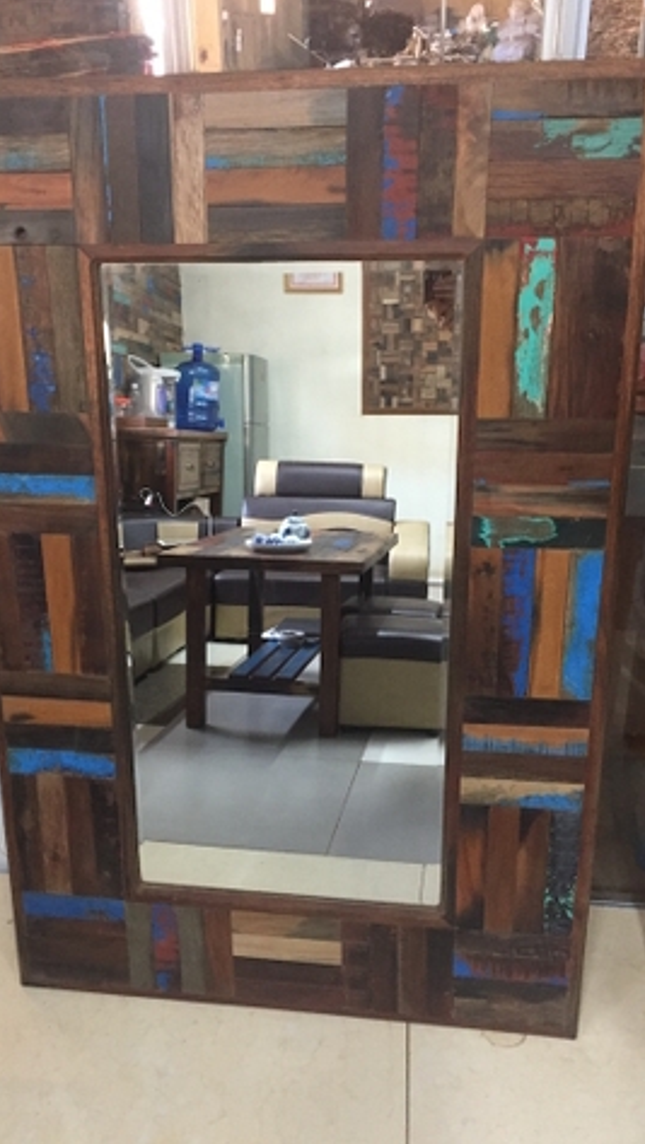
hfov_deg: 36.7
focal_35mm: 32
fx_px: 972
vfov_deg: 61.0
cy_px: 570
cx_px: 287
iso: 250
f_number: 2.2
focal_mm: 4.15
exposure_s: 1/25
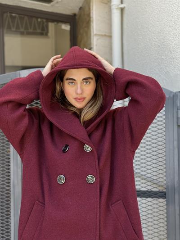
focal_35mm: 48
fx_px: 333
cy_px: 120
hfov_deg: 30.3
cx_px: 90
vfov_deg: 39.6
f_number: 1.78
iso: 64
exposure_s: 1/217
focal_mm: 6.76
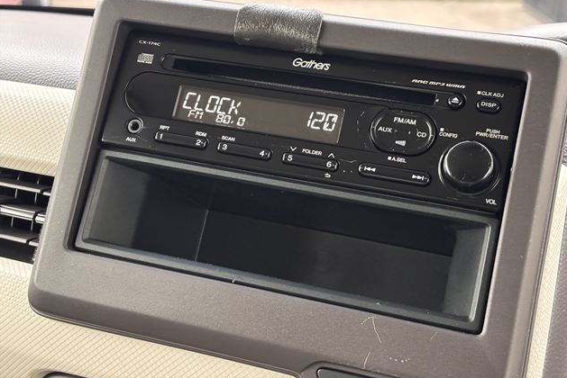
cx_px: 287
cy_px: 168
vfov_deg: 24.6
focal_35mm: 55
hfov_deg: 36.2
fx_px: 867
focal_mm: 5.96
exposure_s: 1/30
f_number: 1.6
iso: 400
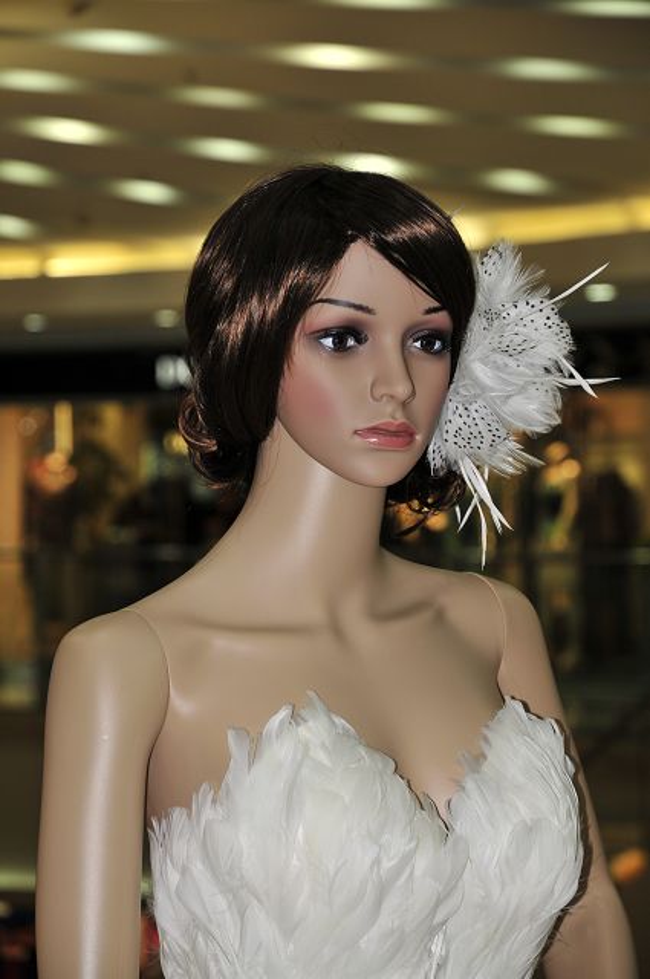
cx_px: 325
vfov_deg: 16.1
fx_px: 3462
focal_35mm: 128
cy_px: 490
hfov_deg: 10.7
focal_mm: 85
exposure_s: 1/60
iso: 200
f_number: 5.6
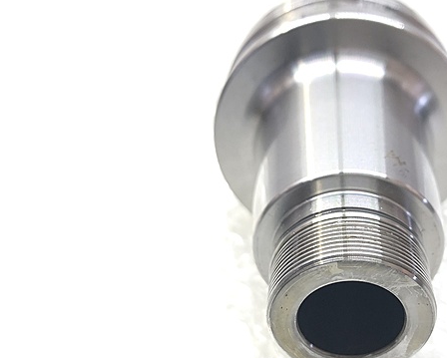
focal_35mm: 39
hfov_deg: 45.9
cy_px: 203
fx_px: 516
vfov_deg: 38.2
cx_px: 306
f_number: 1.8
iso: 32
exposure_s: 1/33
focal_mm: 3.99
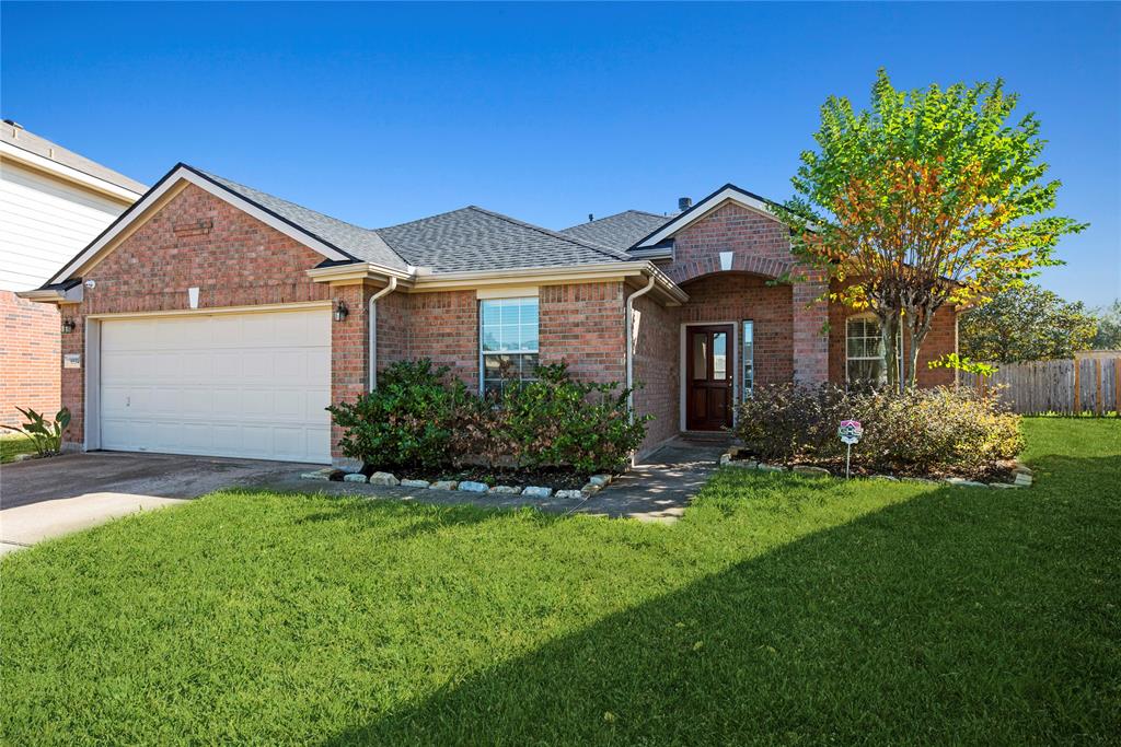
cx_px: 560
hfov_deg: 86.9
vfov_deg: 64.6
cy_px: 374
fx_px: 592
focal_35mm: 19
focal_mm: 19
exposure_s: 1/100
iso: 100
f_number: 8
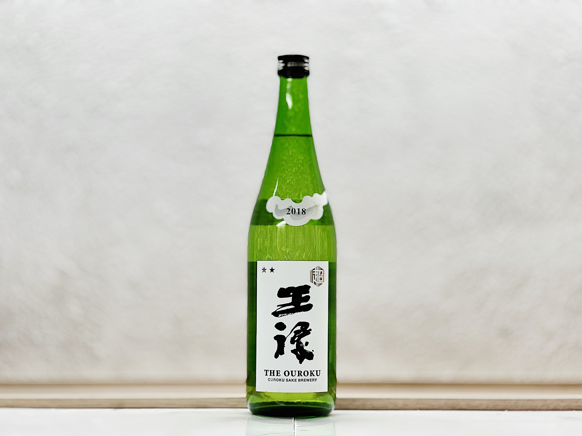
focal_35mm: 77
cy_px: 218
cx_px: 291
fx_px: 1295
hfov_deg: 25.3
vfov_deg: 19.1
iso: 125
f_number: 2.8
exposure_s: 1/100
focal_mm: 9
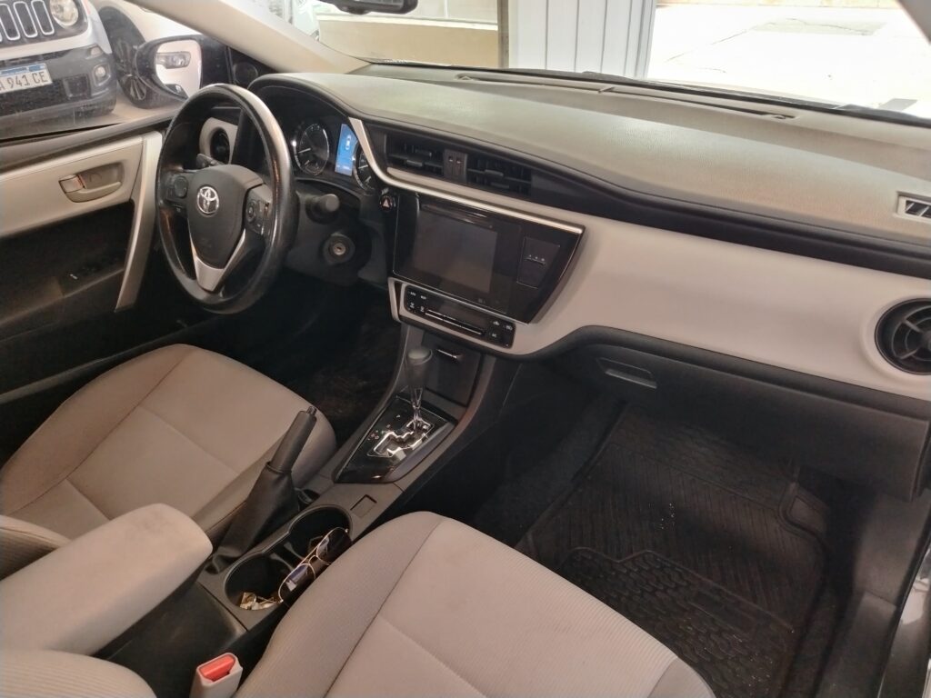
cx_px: 466
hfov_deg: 71.6
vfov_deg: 56.8
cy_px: 349
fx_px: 645
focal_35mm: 24
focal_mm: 5.25
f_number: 1.75
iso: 1341
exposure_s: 1/25
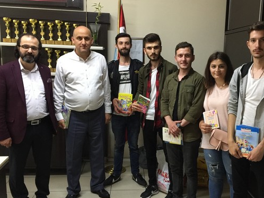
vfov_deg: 36.7
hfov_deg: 47.4
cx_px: 166
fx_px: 297
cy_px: 116
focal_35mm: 39
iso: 125
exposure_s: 1/10
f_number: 2.2
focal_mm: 4.15
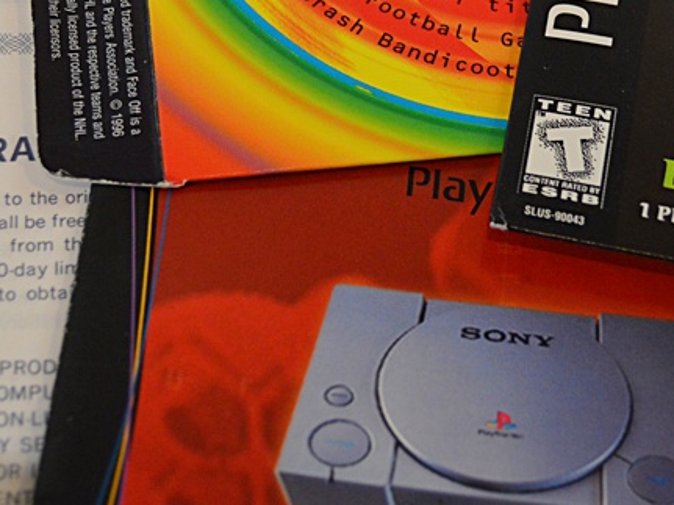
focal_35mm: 107
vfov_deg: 13.6
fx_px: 2083
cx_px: 366
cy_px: 12
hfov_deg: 18.4
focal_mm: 32
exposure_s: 1/60
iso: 900
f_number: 4.5
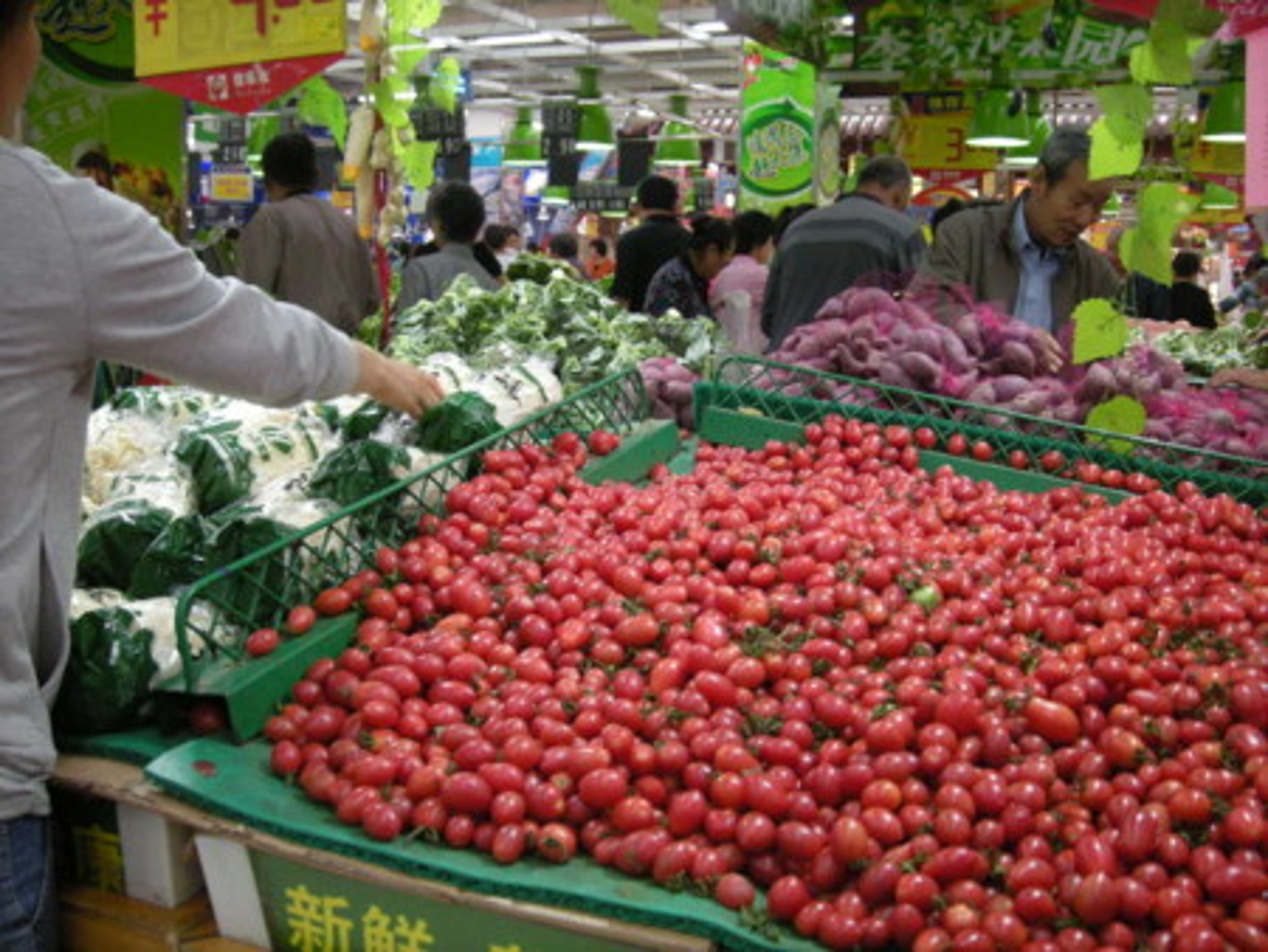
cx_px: 634
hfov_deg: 52.6
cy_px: 476
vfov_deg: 40.7
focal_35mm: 35
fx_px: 1283
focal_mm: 5.7
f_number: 2.8
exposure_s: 1/59.8
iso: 252
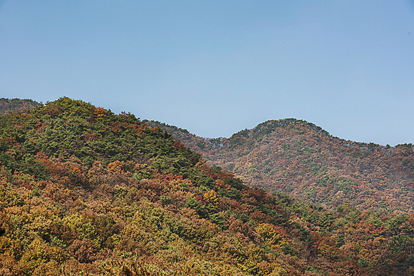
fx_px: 1265
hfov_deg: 18.6
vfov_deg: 12.5
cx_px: 207
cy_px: 138
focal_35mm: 110
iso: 200
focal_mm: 110
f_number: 11
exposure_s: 1/320
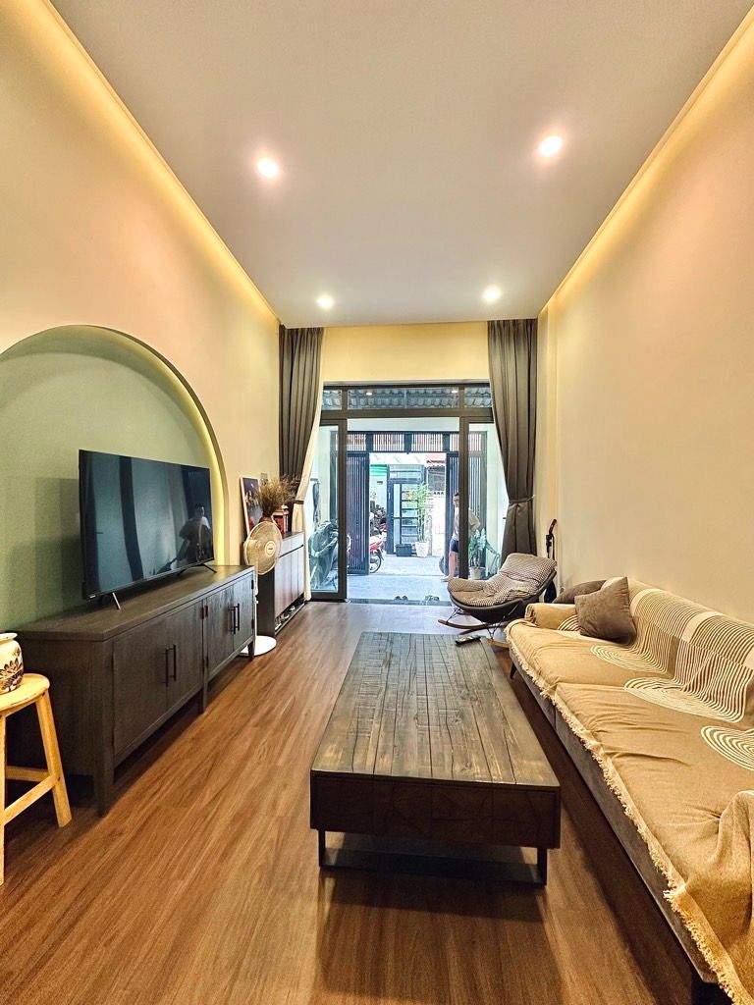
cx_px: 377
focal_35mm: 14
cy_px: 502
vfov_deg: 102.1
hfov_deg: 85.7
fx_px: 407
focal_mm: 2.22
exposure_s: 1/50
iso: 200
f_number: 2.2
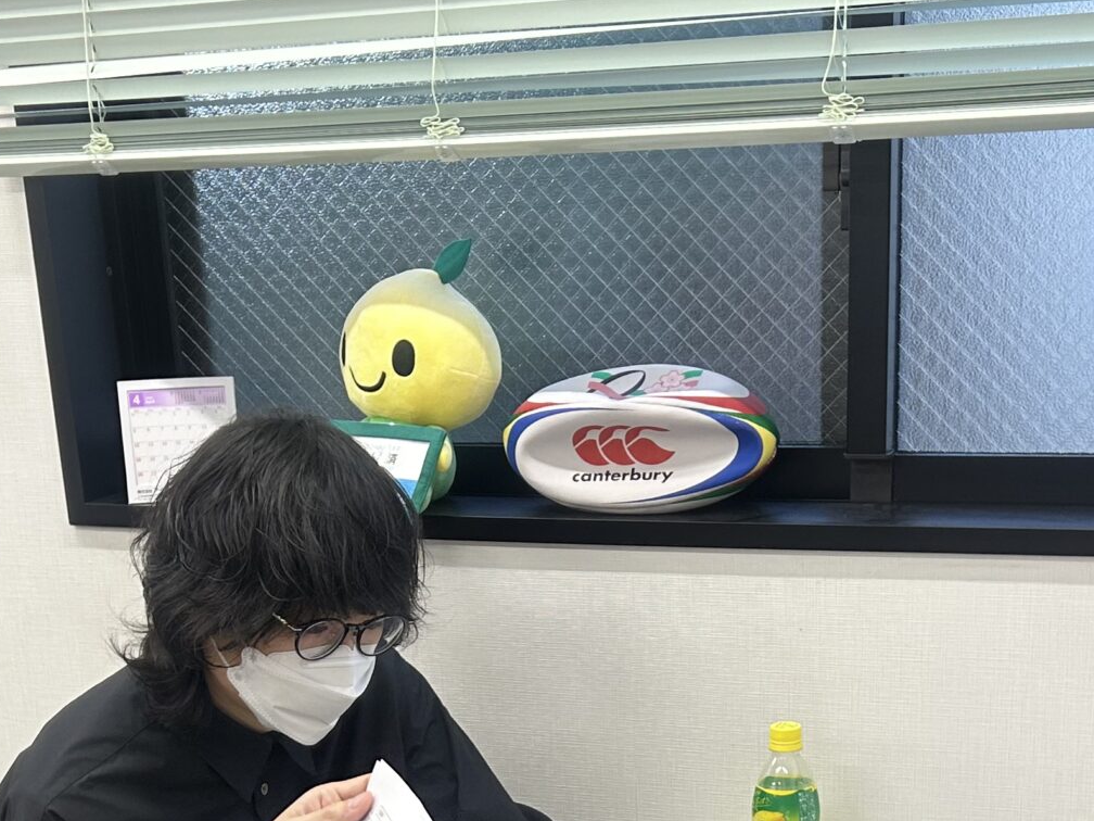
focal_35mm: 66
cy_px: 987
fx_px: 2086
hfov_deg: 29.4
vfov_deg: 20.8
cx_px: 557
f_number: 1.5
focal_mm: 5.7
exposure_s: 1/120
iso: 64
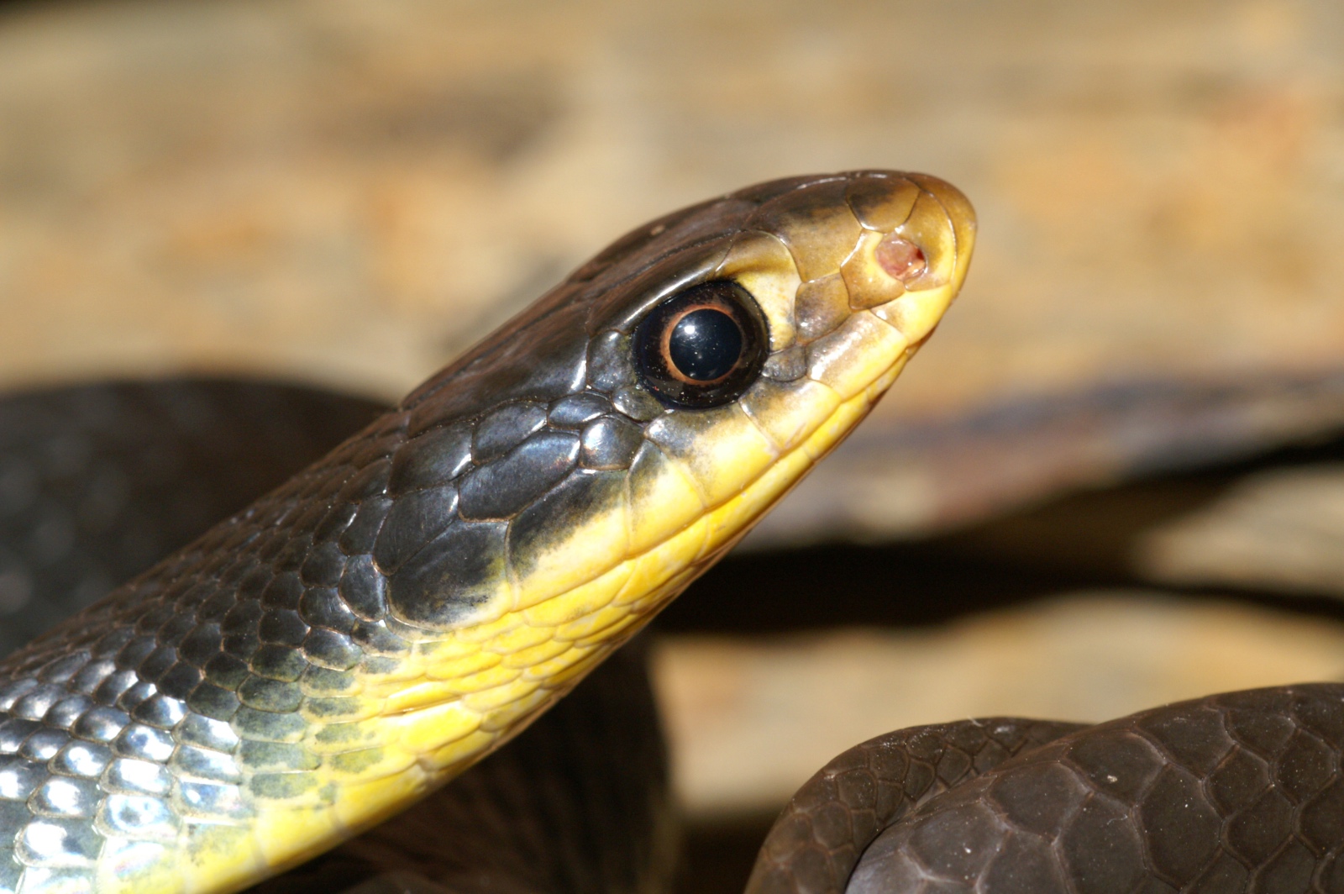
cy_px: 447
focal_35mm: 150
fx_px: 5595
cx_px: 672
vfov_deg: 9.1
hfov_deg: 13.7
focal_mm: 100
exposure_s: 1/200
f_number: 10
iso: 800
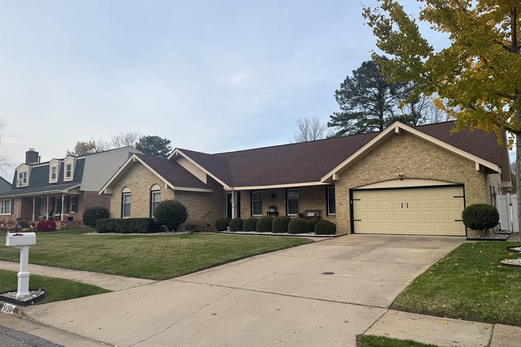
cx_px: 270
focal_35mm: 26
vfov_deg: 49.5
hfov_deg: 69.4
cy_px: 180
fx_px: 376
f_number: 1.78
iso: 80
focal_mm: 6.76
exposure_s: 1/1767
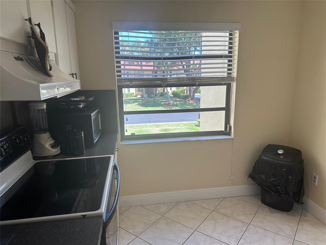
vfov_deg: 56.8
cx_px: 163
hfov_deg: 71.6
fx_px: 226
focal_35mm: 24
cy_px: 122
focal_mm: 6.86
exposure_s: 1/204
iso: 64
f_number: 1.78
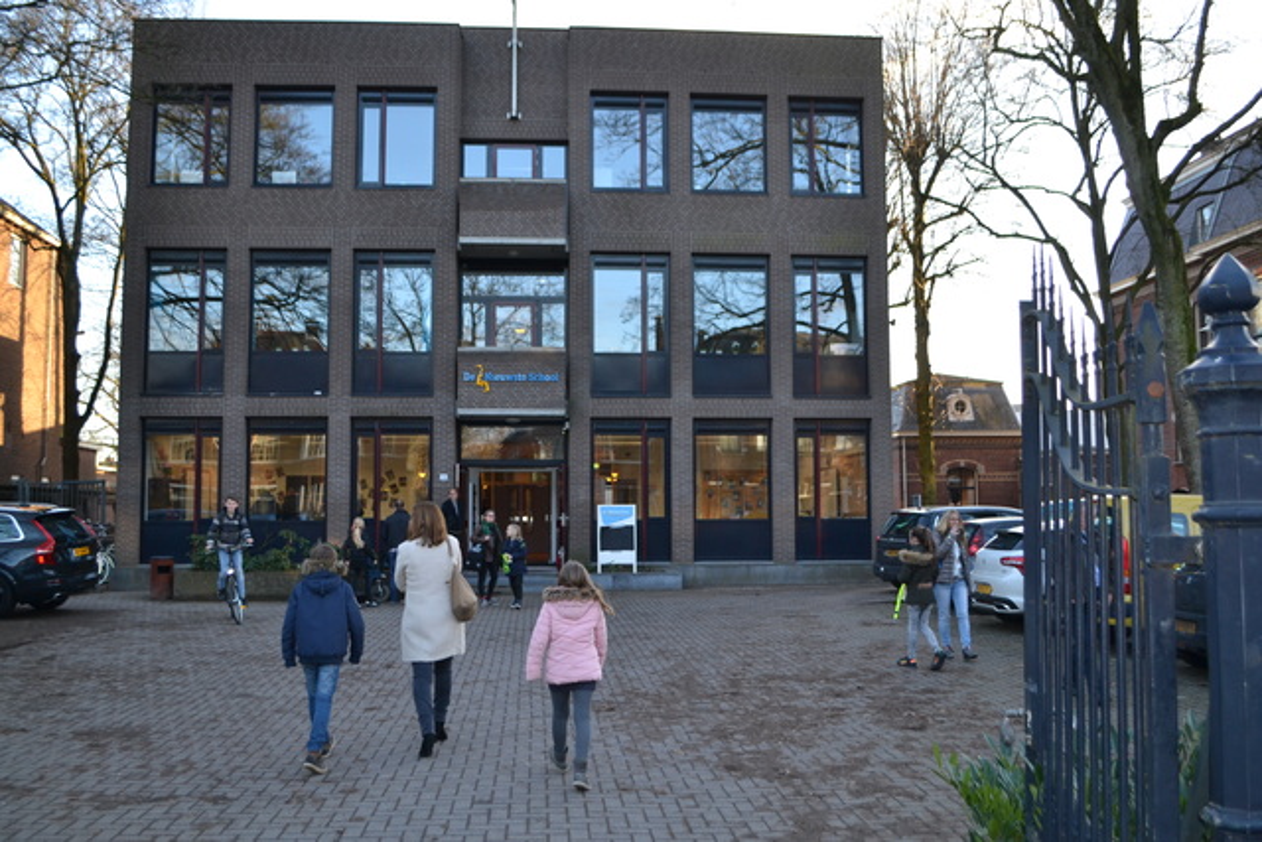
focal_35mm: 33
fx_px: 1157
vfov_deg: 40.0
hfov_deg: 57.2
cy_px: 421
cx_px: 631
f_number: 4
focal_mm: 22
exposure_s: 1/125
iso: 250
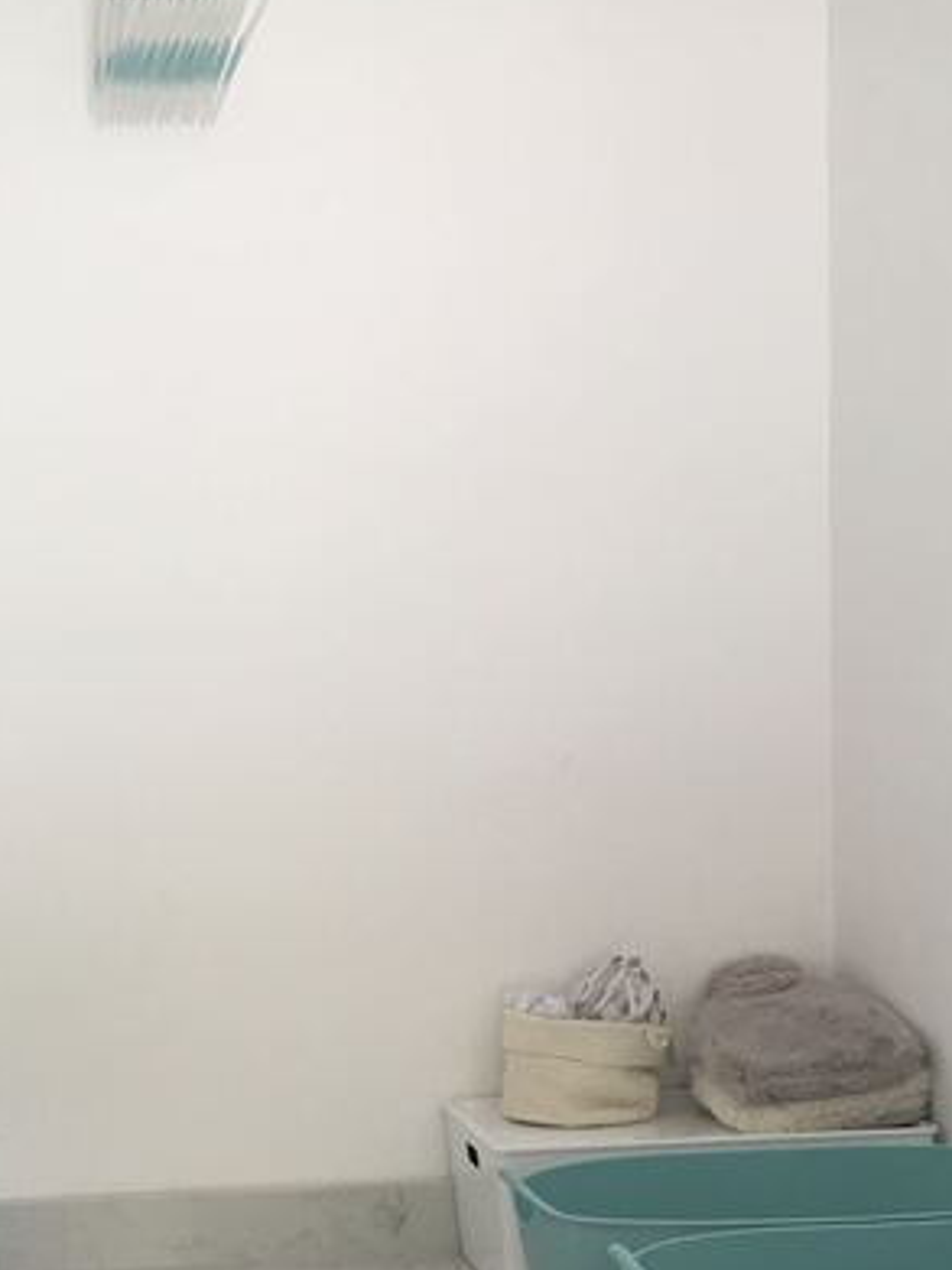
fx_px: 2091
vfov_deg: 33.2
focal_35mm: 57
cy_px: 942
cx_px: 244
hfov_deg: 25.4
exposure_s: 1/33
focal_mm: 4.15
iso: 25
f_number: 2.2
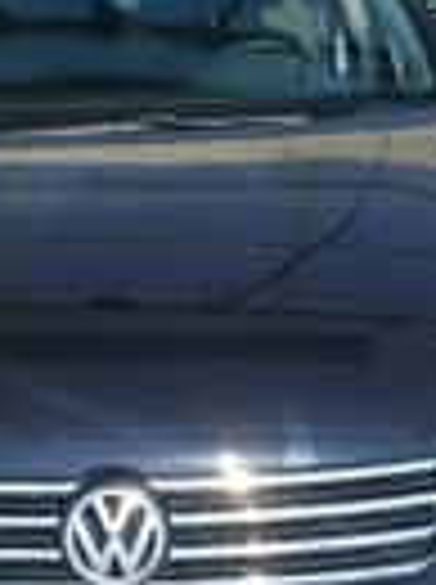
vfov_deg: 25.4
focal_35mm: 77
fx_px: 1297
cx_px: 58
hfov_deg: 18.8
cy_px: 315
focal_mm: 4.65
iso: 50
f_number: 1.8
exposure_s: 1/909
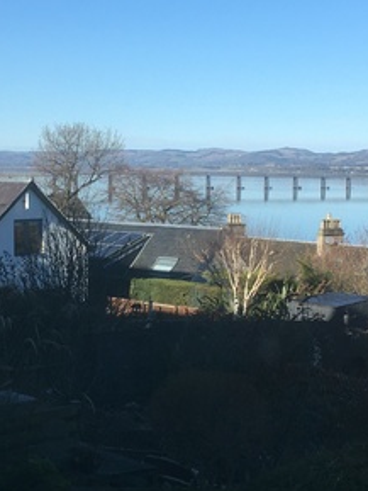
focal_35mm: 77
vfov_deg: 25.3
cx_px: 214
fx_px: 1091
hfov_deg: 19.1
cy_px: 268
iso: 25
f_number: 2.2
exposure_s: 1/1054
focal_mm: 4.15
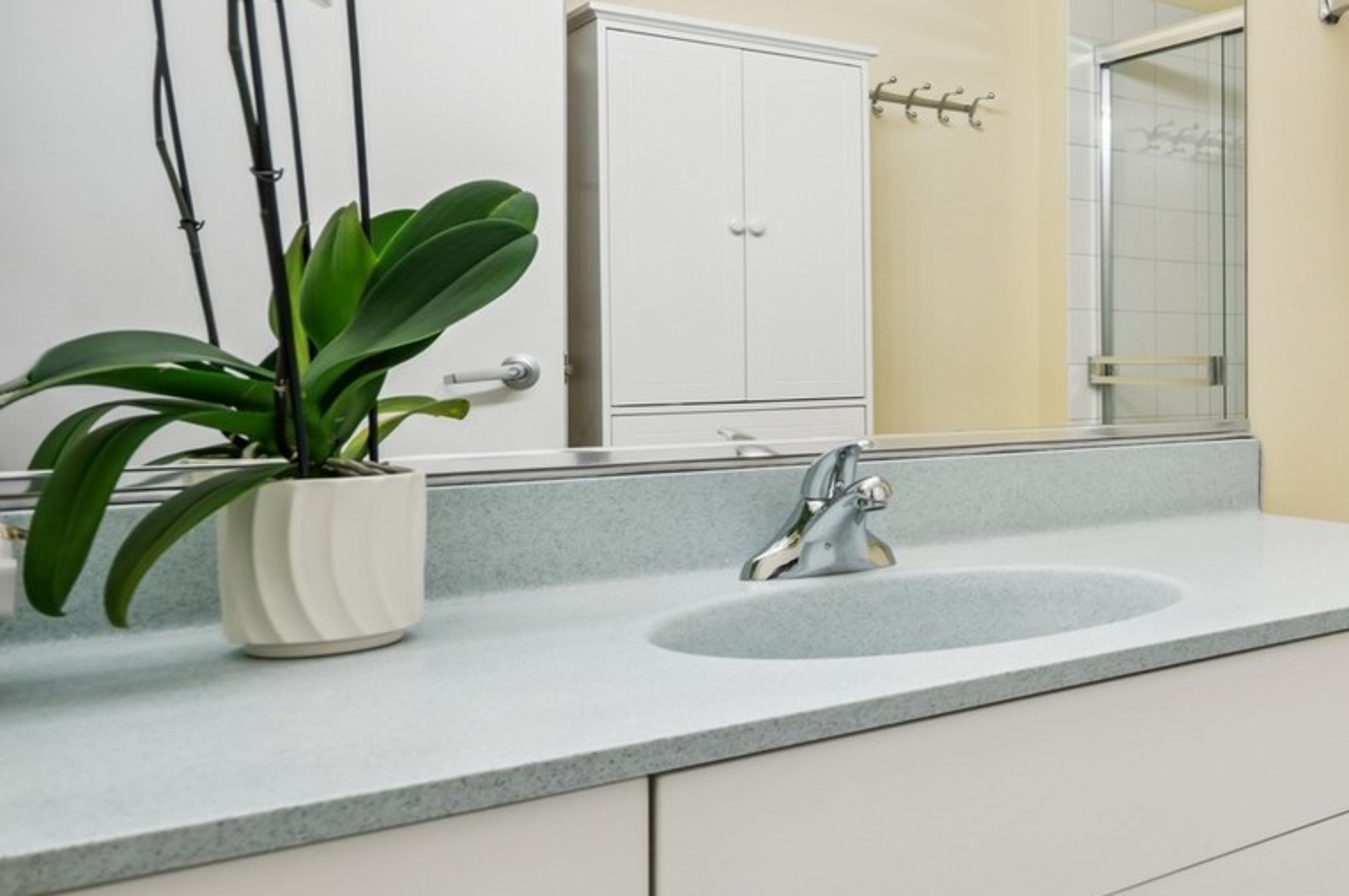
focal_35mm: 32
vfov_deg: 40.9
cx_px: 1332
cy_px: 370
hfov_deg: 48.9
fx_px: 1198
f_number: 11
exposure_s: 1/8
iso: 200
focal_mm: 10
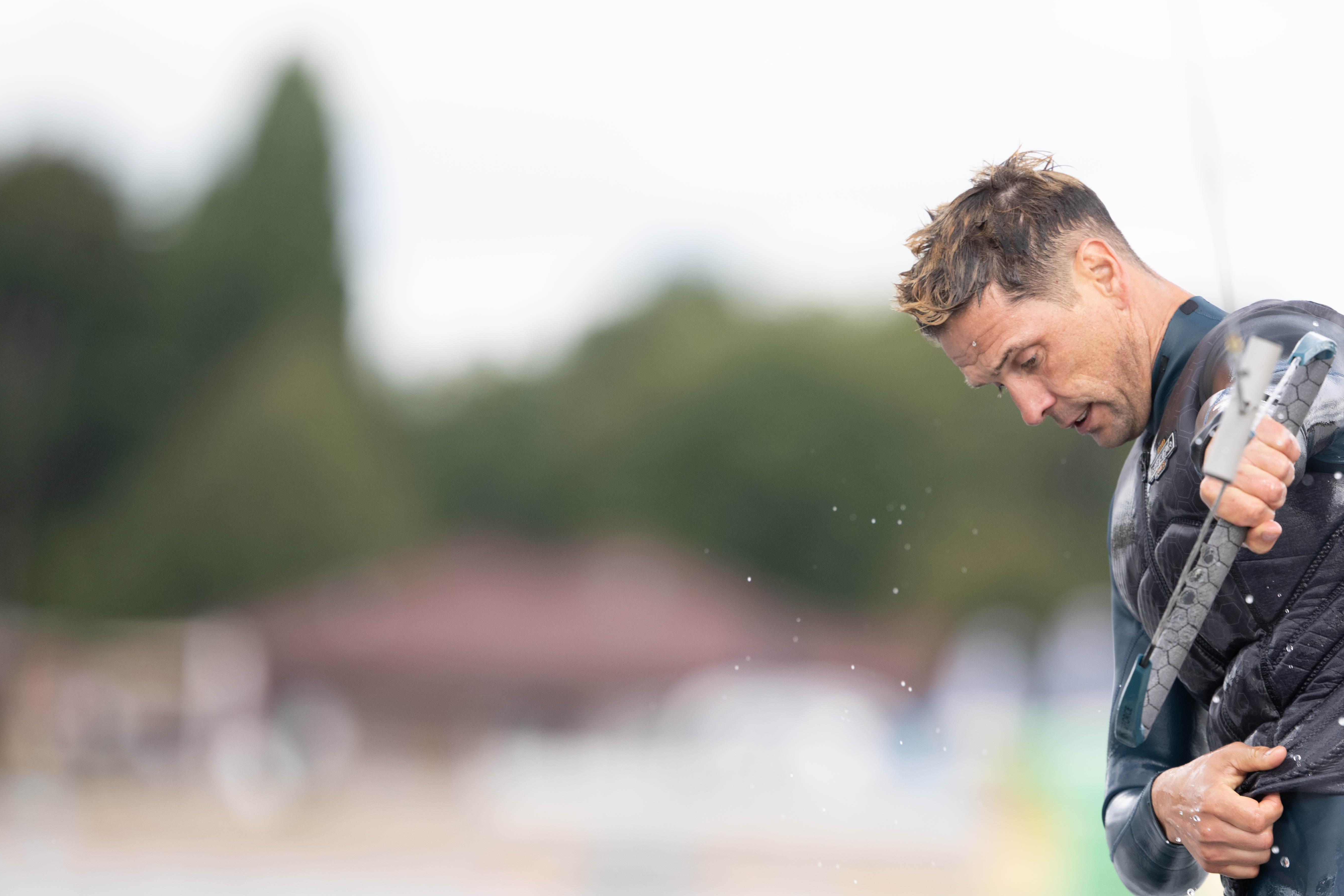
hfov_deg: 3.3
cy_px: 334
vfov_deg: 2.2
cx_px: 1021
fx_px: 23182
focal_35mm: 621
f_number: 4.5
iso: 320
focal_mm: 400
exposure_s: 1/1000
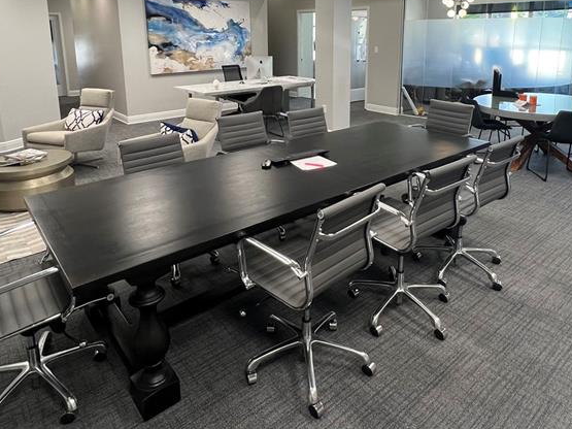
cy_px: 117
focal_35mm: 24
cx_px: 297
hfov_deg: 71.6
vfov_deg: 54.6
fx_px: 396
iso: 160
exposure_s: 1/120
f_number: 1.8
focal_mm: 1.57
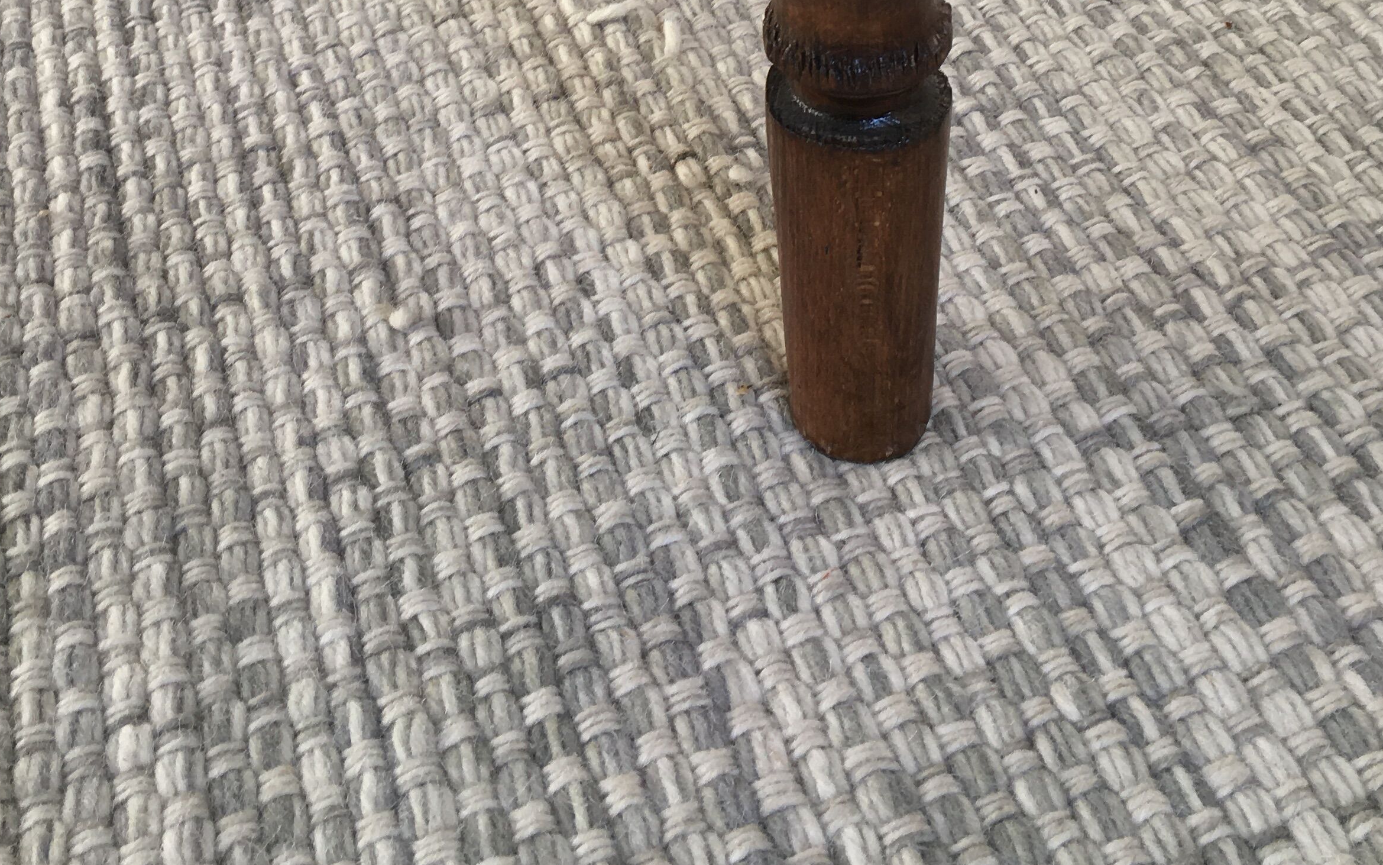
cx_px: 640
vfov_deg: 22.5
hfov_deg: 38.2
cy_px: -177
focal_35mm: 53
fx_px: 1998
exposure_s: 1/50
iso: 32
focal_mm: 4.15
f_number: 2.2
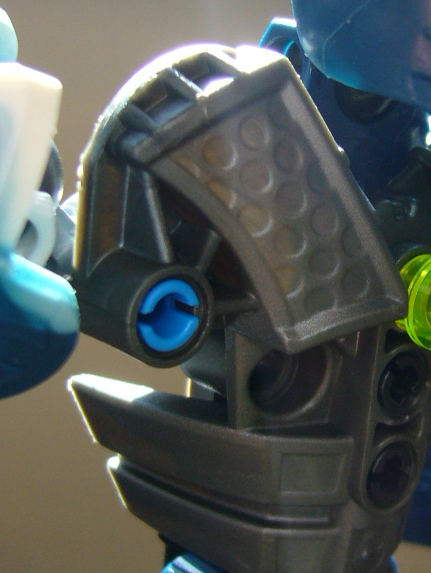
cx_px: 378
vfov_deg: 25.0
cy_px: 307
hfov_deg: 18.6
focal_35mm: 78
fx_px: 1294
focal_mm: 5.8
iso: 100
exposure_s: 1/160
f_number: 2.8
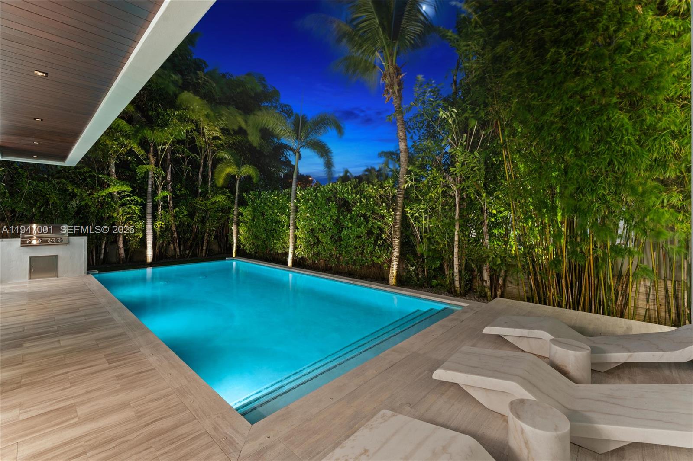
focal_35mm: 15
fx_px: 293
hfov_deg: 99.7
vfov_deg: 76.6
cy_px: 230
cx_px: 346
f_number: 9
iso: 100
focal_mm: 15.2
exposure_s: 8
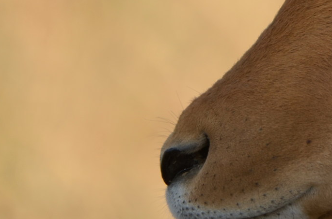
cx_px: 530
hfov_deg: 0.8
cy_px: -69
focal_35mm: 2628
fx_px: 24174
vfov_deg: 0.5
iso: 100
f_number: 7.1
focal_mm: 500
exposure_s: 1/250
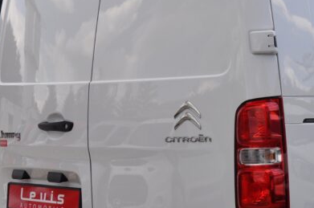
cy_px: 141
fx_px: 1027
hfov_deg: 16.9
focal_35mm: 118
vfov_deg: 11.5
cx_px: 342
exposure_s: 1/320
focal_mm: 30
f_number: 9
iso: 500
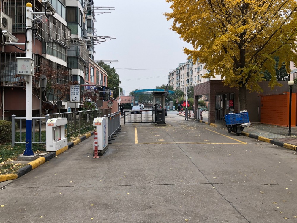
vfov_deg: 49.7
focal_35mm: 28
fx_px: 240
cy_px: 112
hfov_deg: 63.4
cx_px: 148
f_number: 1.8
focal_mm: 4
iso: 20
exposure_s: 1/173
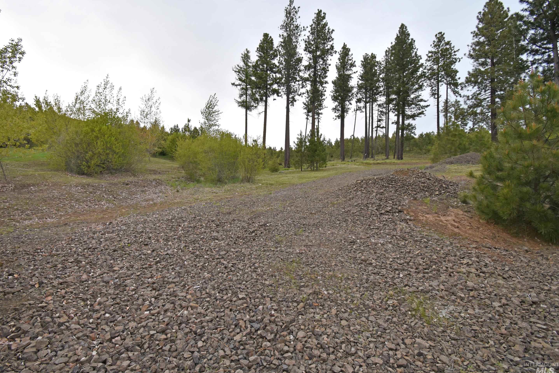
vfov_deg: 73.7
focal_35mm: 16
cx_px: 271
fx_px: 248
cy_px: 186
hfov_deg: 96.7
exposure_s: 1/125
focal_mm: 10
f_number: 5.6
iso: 100
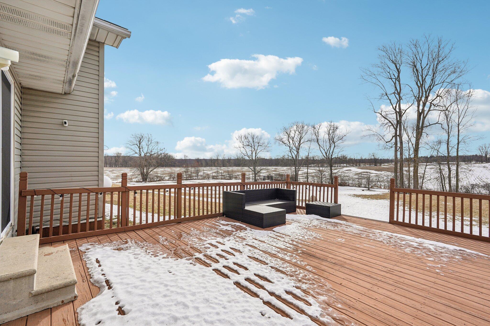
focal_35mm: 16
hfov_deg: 96.7
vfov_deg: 73.7
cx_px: 245
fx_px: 218
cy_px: 163
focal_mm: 16
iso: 100
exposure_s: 1/800
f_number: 8
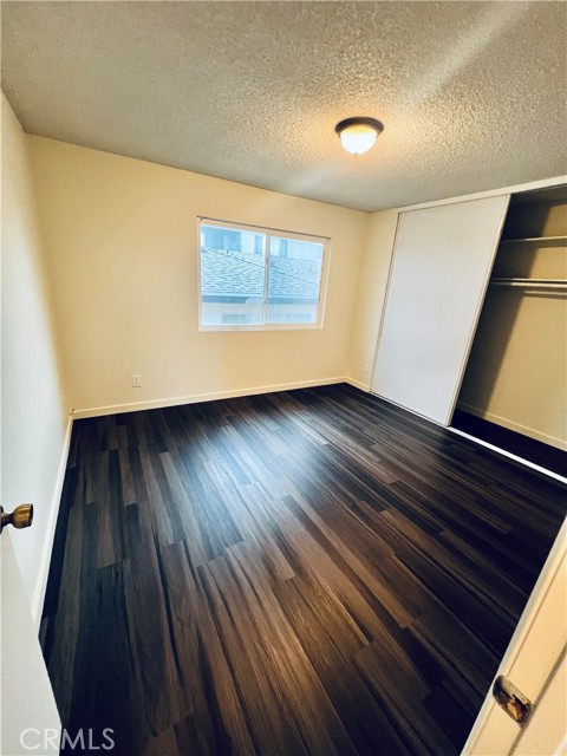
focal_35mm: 13
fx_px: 284
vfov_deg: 106.2
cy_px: 378
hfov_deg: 89.9
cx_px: 284
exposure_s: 1/60
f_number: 1.8
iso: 160
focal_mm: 1.57
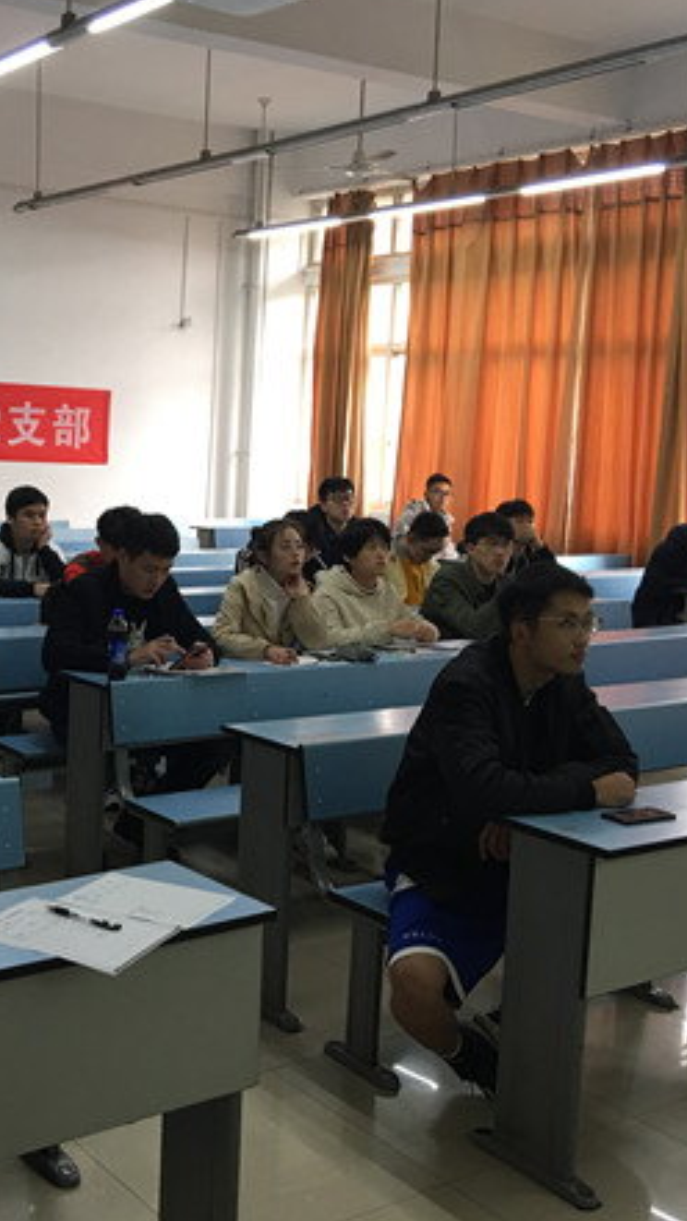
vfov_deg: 47.4
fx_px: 1393
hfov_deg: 27.2
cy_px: 606
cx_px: 136
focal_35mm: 43
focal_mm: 4.15
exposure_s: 1/17
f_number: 2.2
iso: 40
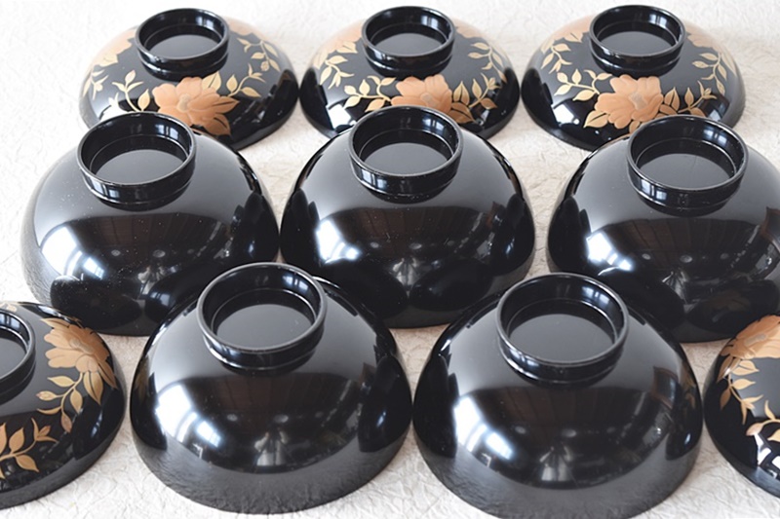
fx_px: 1787
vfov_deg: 16.5
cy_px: 260
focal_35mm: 82
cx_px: 390
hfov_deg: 24.6
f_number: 5.6
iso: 400
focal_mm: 55
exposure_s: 1/2.5
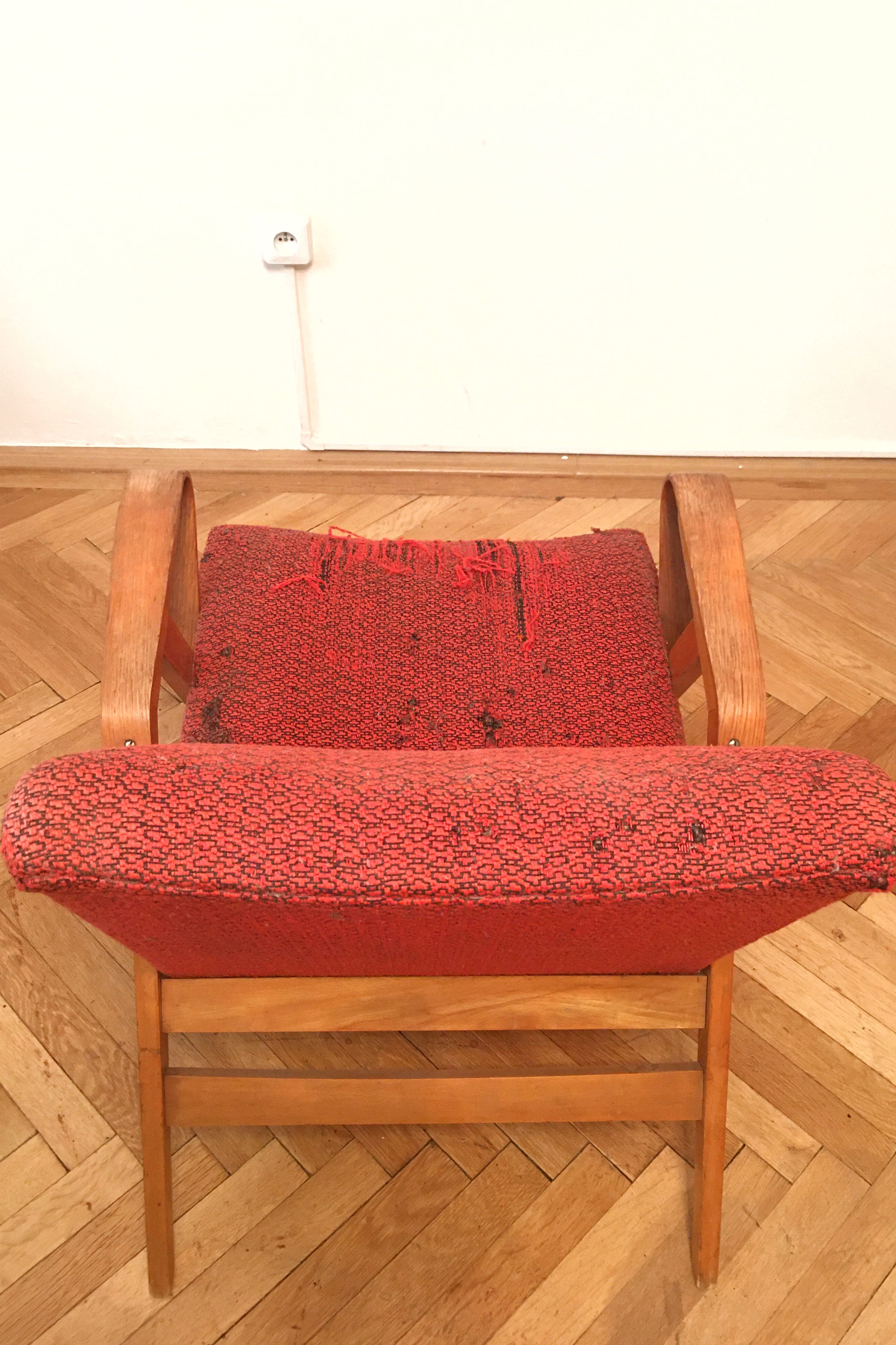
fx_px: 1157
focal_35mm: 31
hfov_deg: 42.3
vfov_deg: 60.3
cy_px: 658
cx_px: 443
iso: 125
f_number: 2.2
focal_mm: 4.15
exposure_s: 1/17
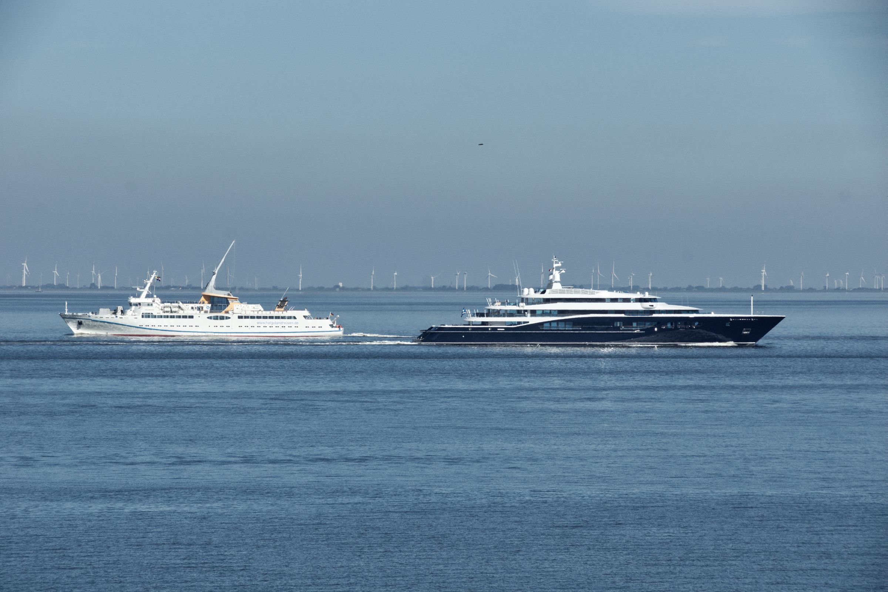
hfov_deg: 9.1
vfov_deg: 6.1
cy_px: 296
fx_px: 5550
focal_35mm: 225
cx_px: 444
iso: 400
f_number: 11
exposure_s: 1/1250
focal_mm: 150
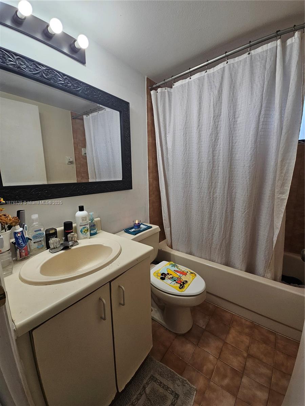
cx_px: 152
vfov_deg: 106.2
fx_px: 153
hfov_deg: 89.9
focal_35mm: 13
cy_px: 203
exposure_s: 1/120
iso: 80
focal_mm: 2.2
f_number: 2.2
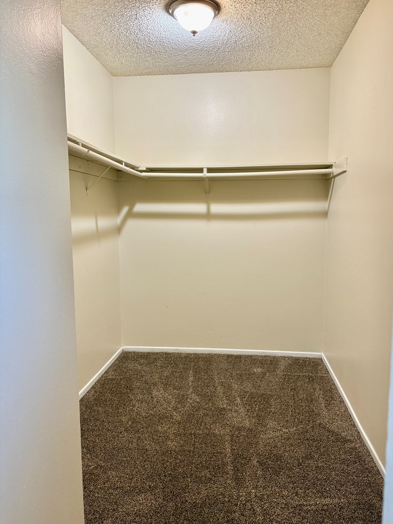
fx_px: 409
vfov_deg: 65.3
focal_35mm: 27
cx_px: 202
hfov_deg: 51.4
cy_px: 266
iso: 100
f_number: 1.6
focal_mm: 5.96
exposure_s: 1/60
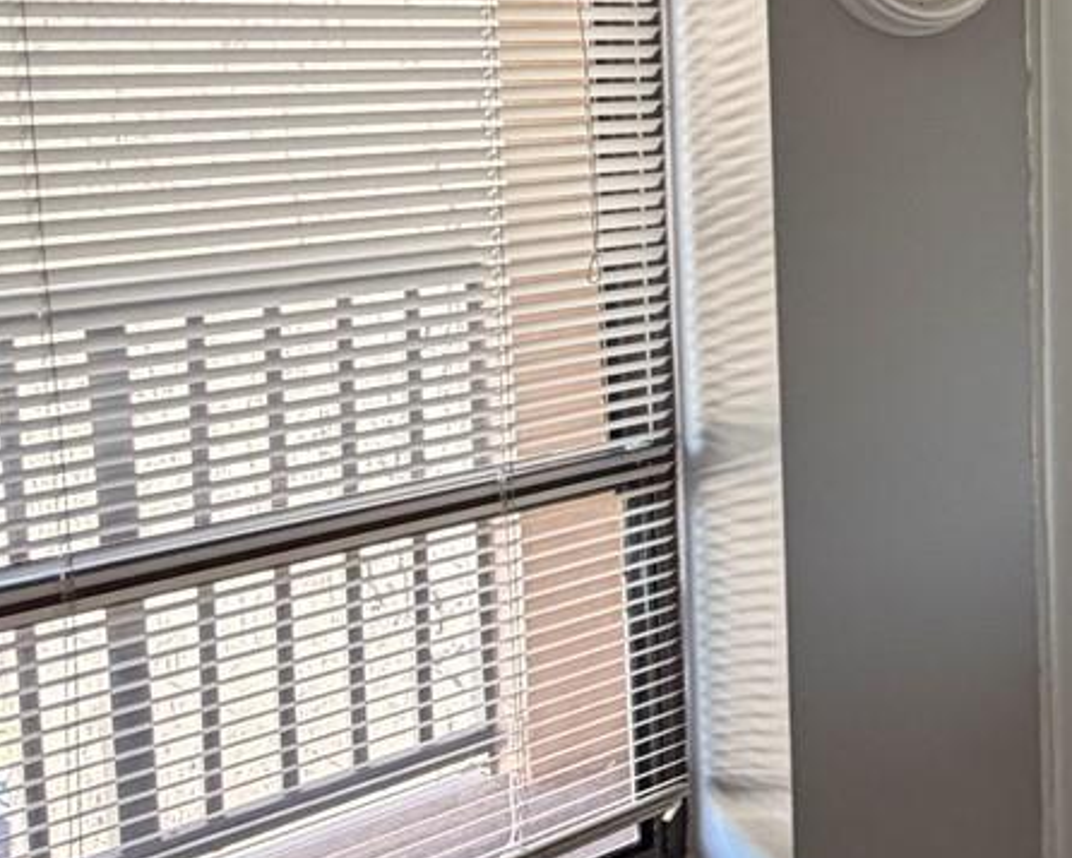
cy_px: 135
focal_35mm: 49
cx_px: 1750
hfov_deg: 24.8
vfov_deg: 29.9
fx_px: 1555
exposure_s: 1/121
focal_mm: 2.22
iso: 200
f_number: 2.2
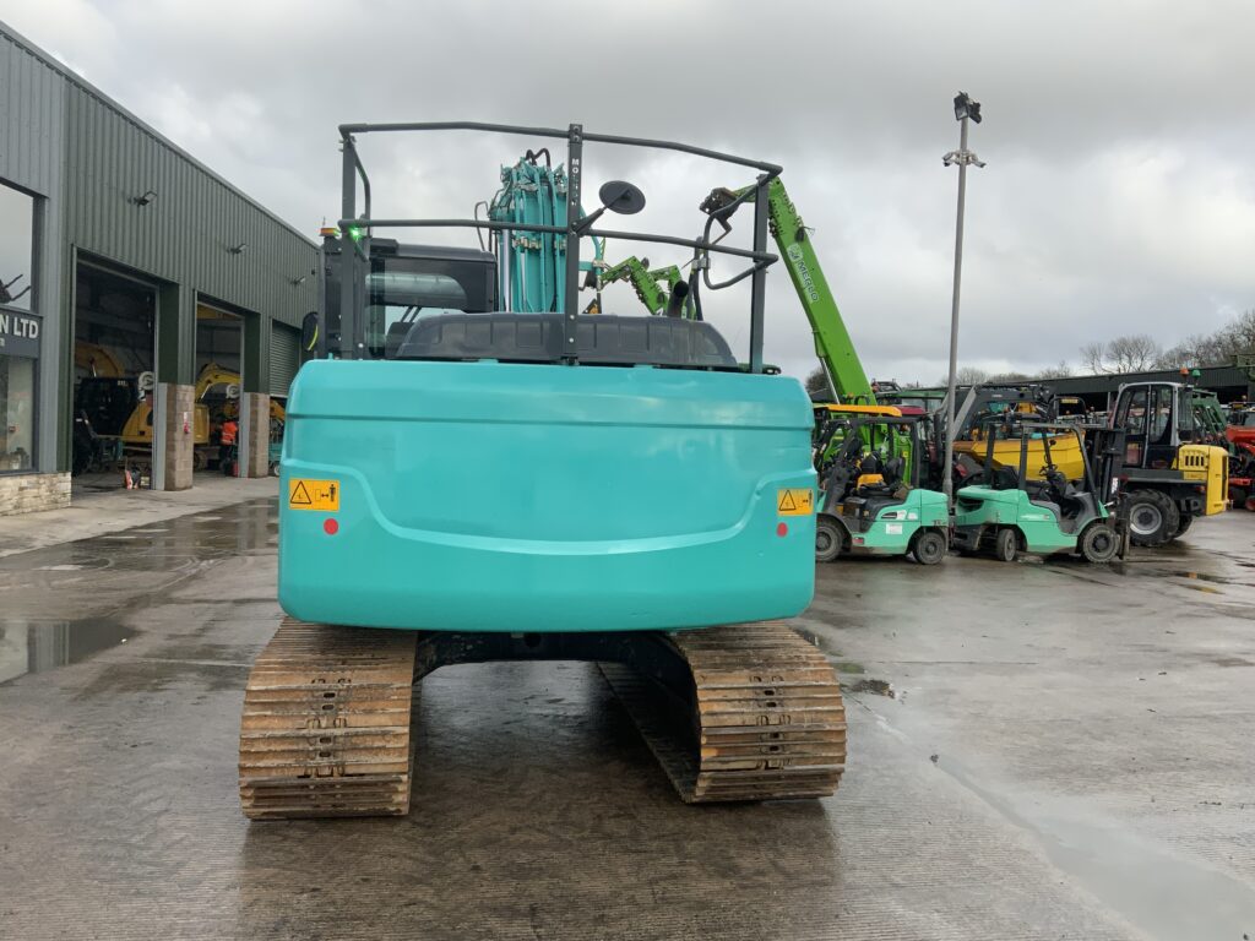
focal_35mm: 29
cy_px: 470
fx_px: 1051
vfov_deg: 48.2
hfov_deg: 61.7
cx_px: 628
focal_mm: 3
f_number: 1.8
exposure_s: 1/1195
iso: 16
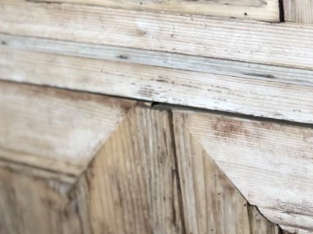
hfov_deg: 15.2
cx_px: 165
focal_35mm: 130
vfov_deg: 11.4
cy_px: 140
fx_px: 1175
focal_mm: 6
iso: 64
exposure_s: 1/50
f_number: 2.4
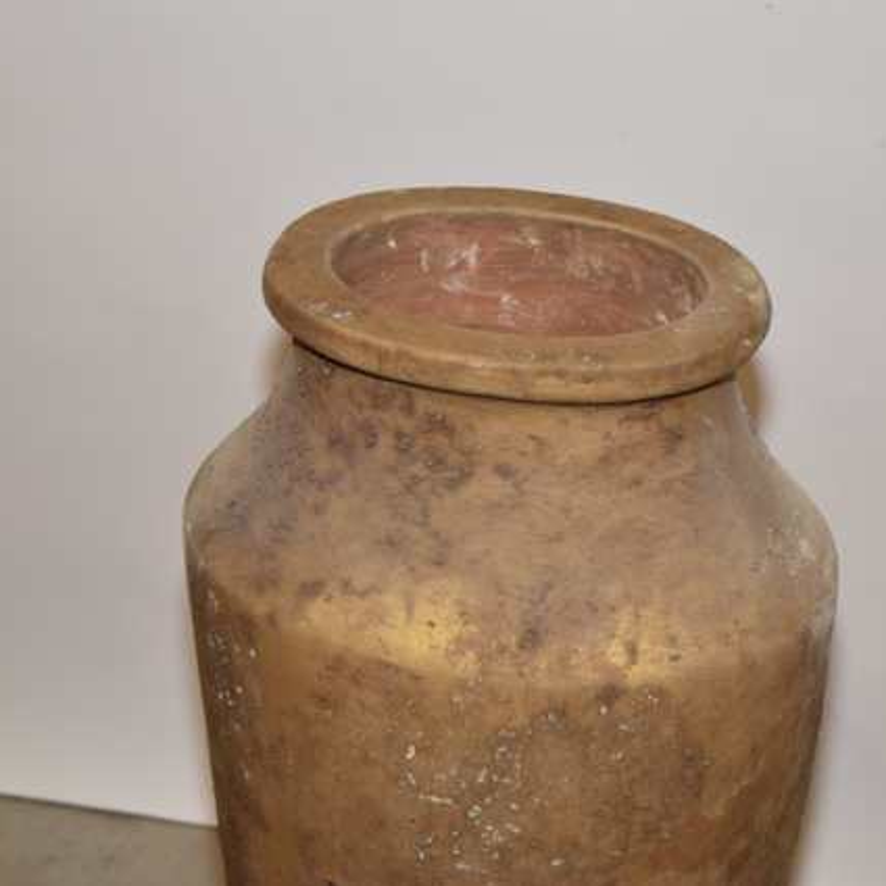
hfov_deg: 16.5
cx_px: 515
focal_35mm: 106
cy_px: 443
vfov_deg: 16.5
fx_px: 3059
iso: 800
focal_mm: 55
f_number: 5.6
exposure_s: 1/125
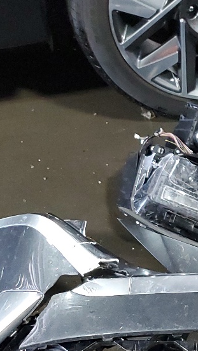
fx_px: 765
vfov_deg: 24.8
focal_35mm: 82
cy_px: 340
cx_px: 323
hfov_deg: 13.6
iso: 341
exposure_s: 1/60.2
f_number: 1.5
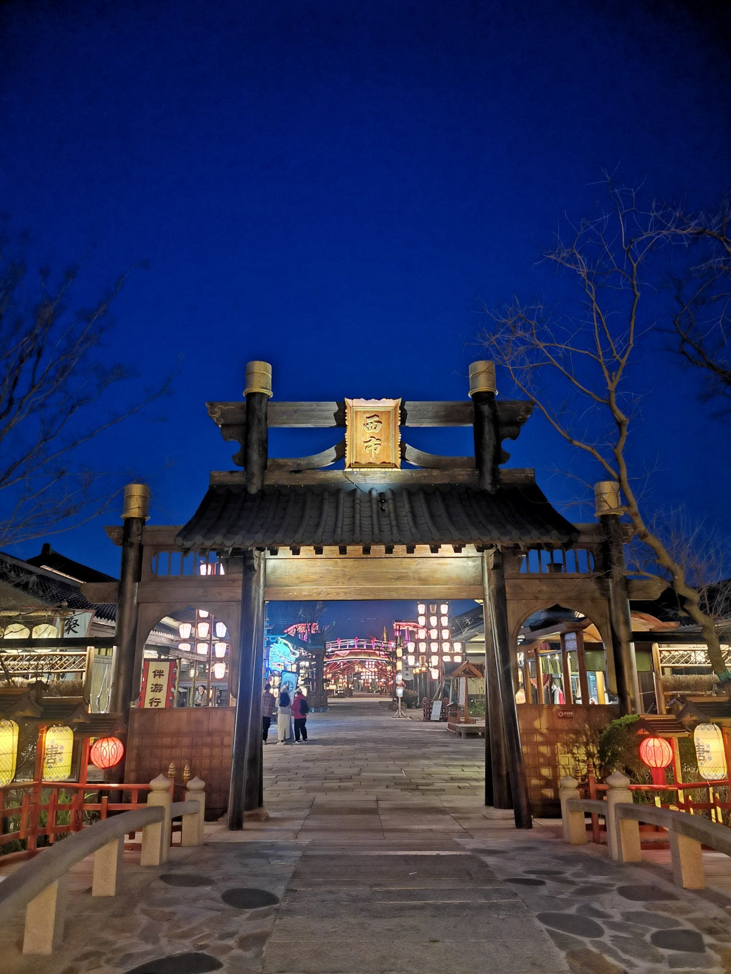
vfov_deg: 67.3
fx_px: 732
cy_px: 487
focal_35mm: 26
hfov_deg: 53.1
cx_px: 366
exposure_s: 6
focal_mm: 4.75
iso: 640
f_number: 1.8
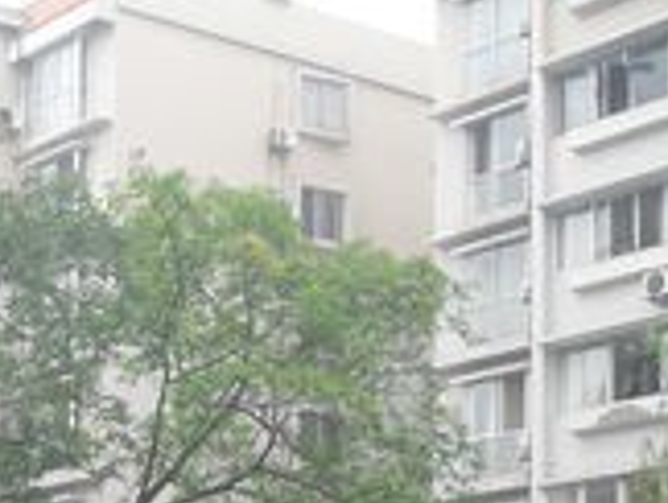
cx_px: -235
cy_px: 736
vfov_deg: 13.1
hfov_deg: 17.0
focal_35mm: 108
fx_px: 2087
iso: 100
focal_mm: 6.2
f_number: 2.8
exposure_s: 1/250
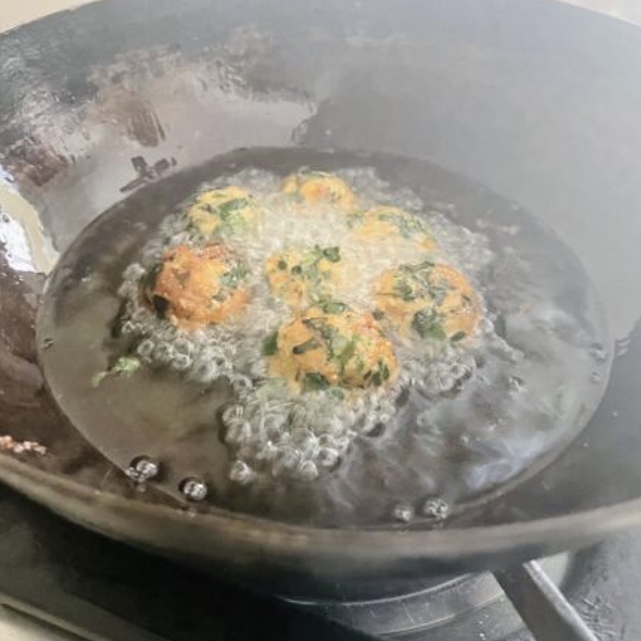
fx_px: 649
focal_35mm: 31
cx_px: 285
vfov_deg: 52.5
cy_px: 320
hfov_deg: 52.4
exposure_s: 1/30
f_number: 1.6
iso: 640
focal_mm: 4.2
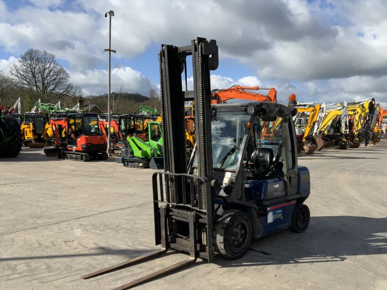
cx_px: 226
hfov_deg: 52.4
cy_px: 173
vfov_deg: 40.5
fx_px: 391
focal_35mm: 35
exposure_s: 1/2227
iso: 20
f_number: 1.8
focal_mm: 3
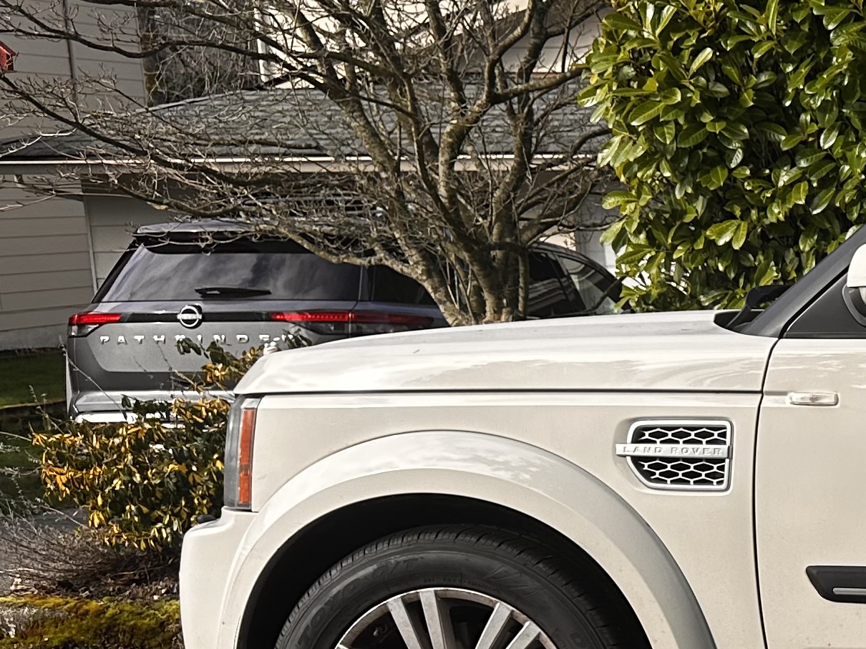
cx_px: 1427
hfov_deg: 19.8
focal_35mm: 80
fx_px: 2001
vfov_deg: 18.2
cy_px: 541
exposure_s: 1/1412
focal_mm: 6.86
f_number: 1.78
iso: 80
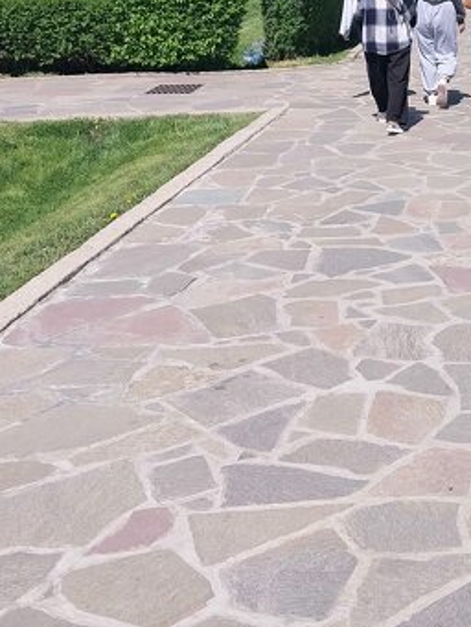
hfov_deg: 22.8
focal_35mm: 61
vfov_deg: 30.9
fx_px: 1106
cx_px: 508
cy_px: 125
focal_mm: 4
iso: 20
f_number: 1.8
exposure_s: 1/1000
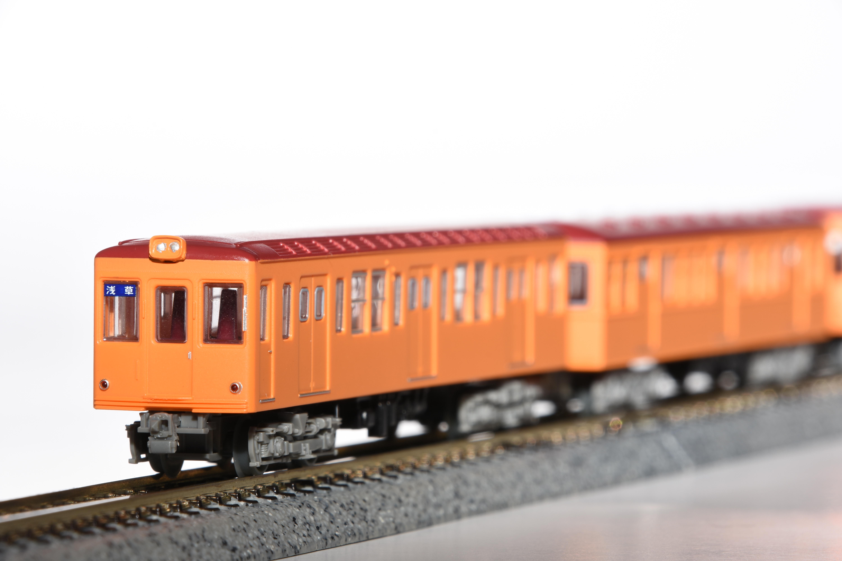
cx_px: 421
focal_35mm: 360
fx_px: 8419
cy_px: 280
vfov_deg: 3.8
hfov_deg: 5.7
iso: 100
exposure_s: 1/60
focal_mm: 240
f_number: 22
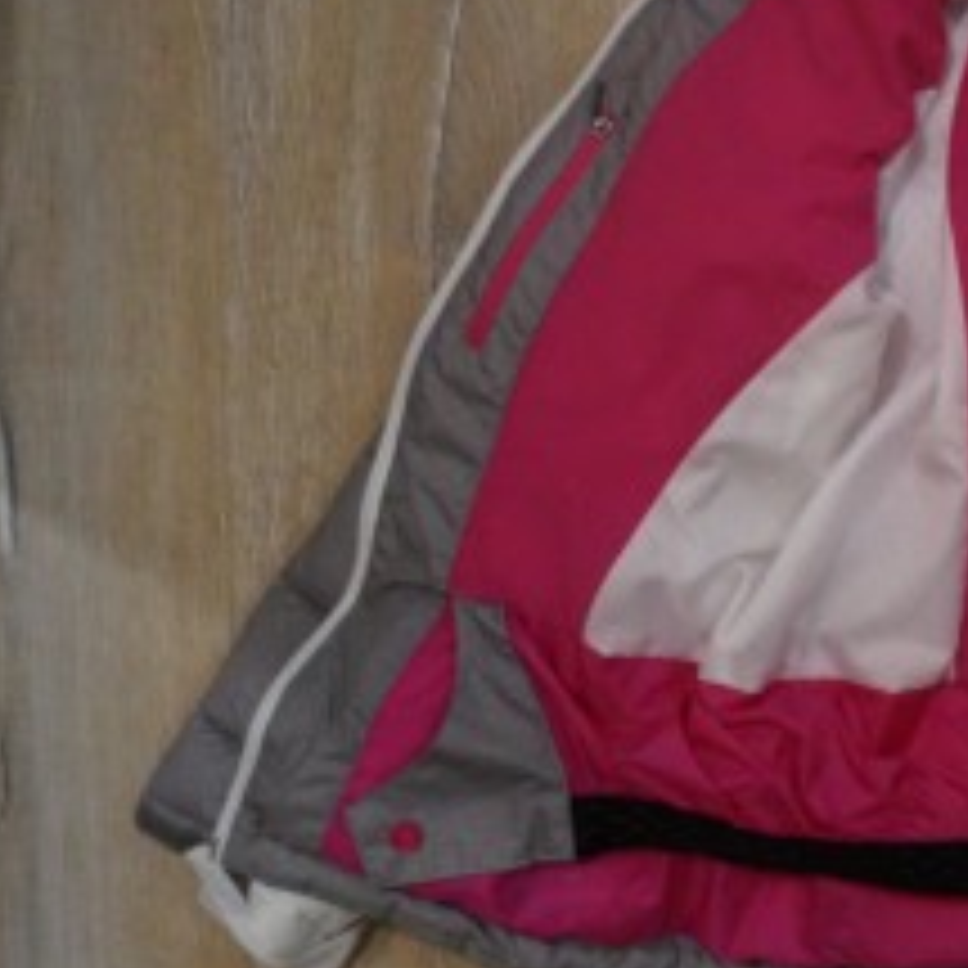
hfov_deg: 24.2
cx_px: 1193
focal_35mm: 64
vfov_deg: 26.8
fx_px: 2025
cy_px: 387
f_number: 3.5
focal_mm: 20
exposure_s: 1/100
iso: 3200
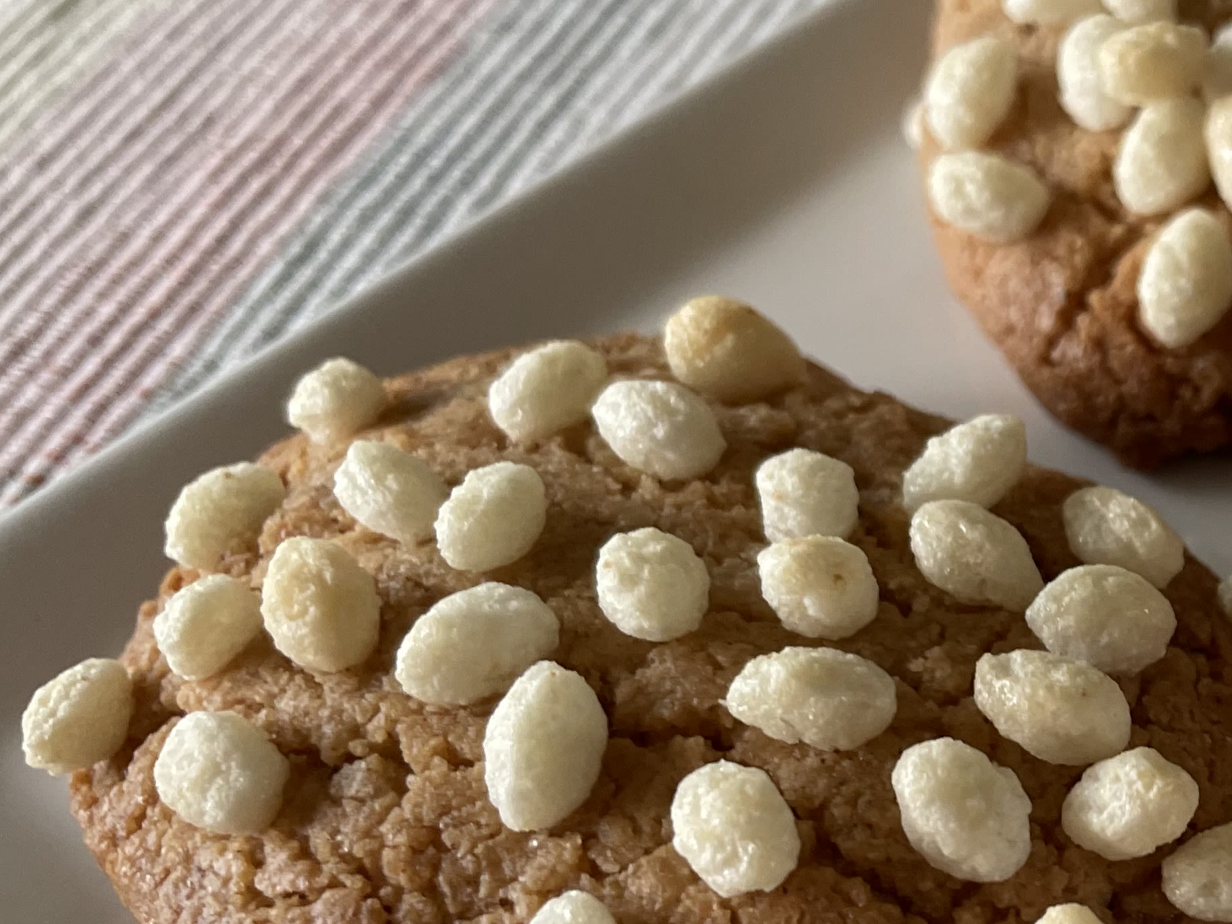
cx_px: 1346
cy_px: 655
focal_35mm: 57
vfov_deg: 25.4
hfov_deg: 30.4
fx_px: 2029
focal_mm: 4.2
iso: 160
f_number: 1.6
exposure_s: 1/50
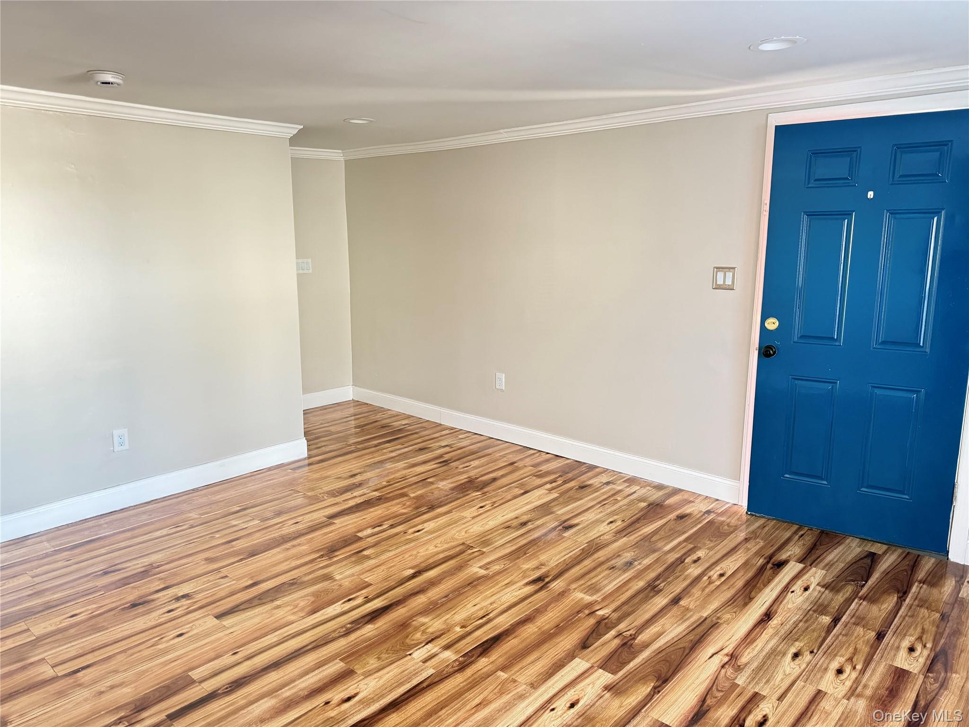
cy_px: 364
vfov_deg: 56.8
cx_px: 484
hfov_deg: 71.6
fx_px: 672
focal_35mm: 24
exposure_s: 1/60
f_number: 1.78
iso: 400
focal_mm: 6.76
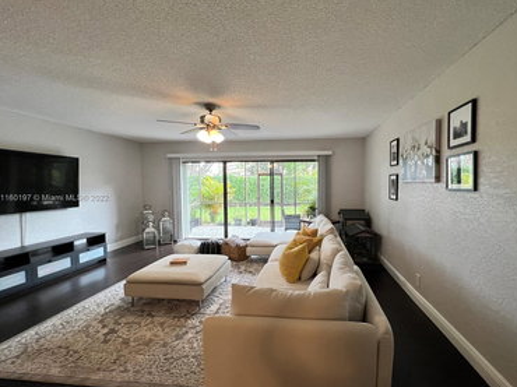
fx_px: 224
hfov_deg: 97.8
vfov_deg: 81.7
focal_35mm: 15
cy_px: 198
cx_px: 287
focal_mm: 1.57
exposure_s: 1/120
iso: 200
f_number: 1.8
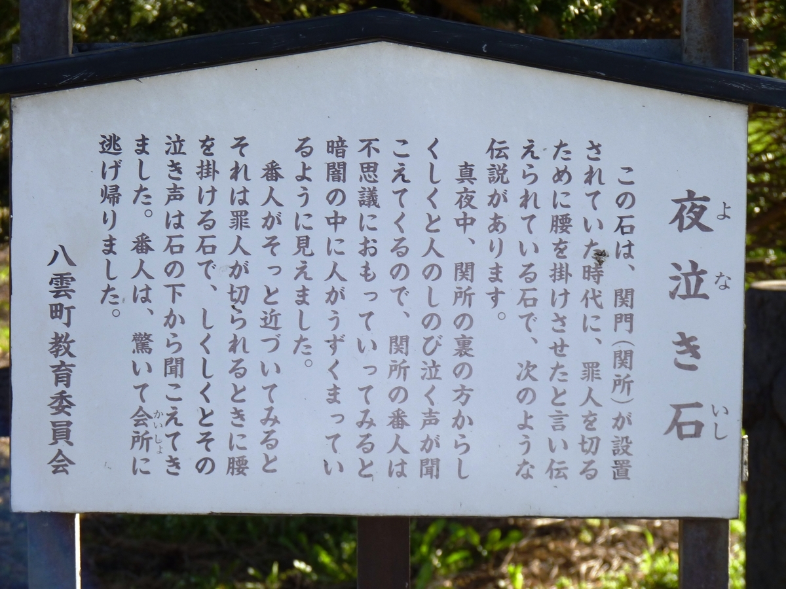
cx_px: 393
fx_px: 4087
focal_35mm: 180
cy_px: 294
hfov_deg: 11.0
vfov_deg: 8.2
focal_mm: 32
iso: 80
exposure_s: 1/160
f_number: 4
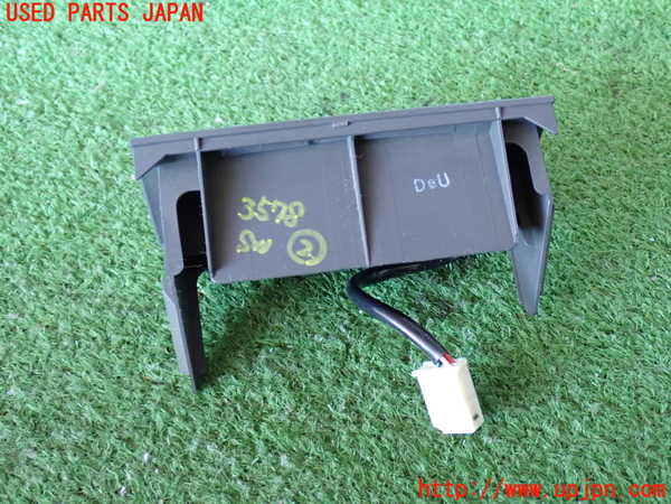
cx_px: 336
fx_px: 795
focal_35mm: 41
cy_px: 252
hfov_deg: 45.8
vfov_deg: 35.1
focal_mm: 7.31
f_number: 2.8
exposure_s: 1/40
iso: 800
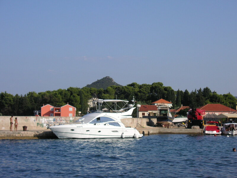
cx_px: 118
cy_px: 89
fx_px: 719
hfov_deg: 18.7
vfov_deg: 14.1
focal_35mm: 105
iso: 50
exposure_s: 1/750
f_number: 5
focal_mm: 17.1
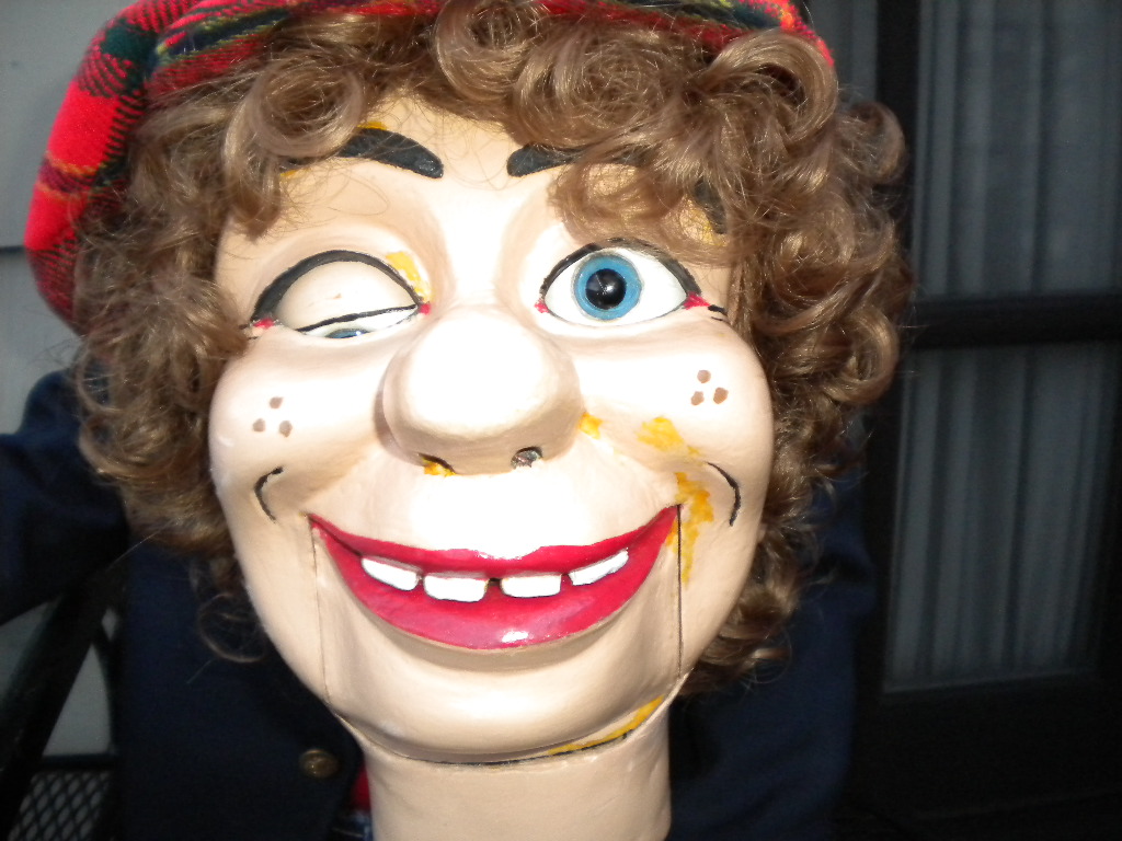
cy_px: 420
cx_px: 561
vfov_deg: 40.7
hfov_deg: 52.6
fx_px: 1134
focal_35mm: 35
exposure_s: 1/30
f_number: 3.1
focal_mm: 6.3
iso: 400
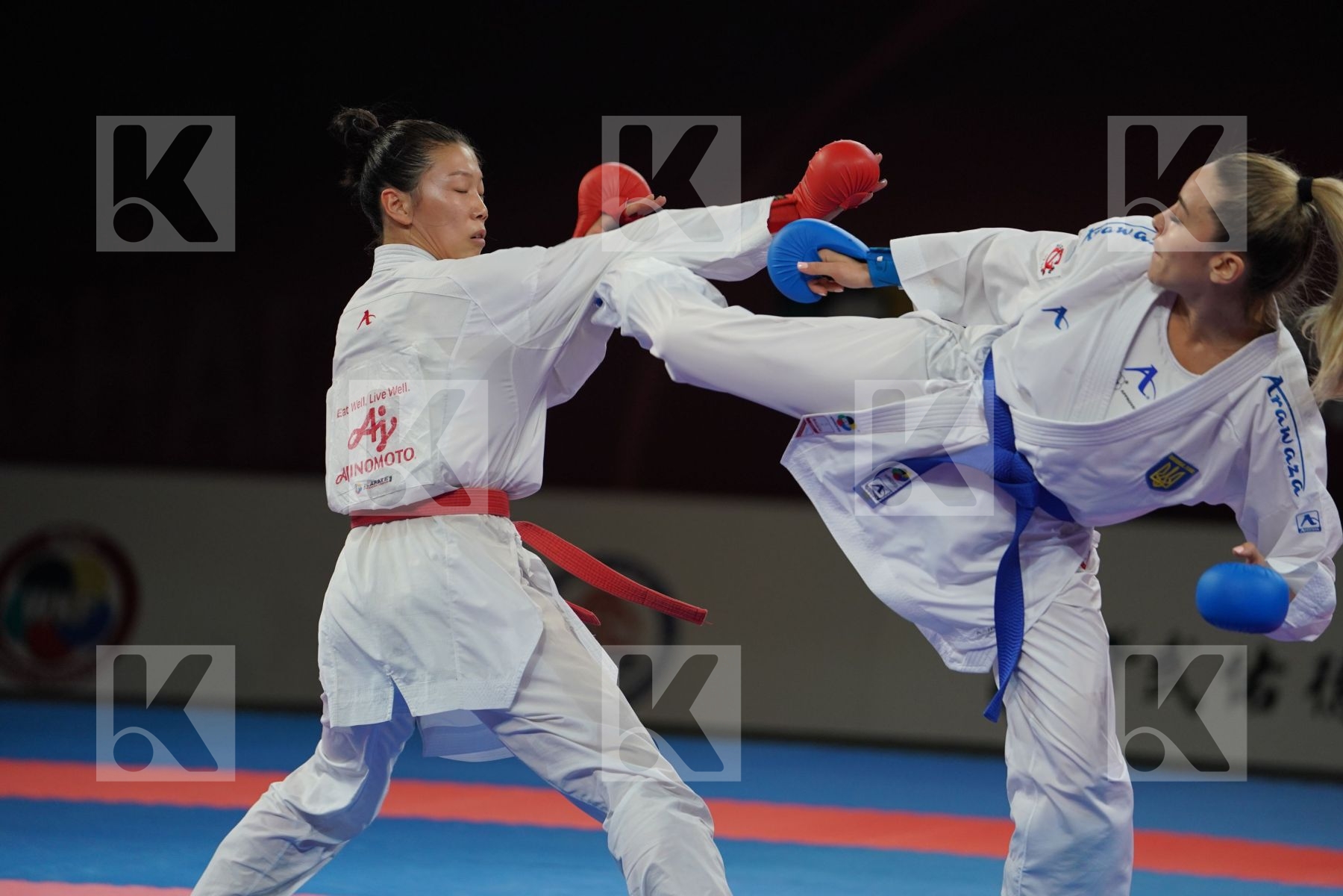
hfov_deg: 10.4
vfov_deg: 6.9
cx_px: 672
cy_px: 448
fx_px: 7386
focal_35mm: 198
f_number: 2.8
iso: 1250
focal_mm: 198
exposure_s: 1/1000
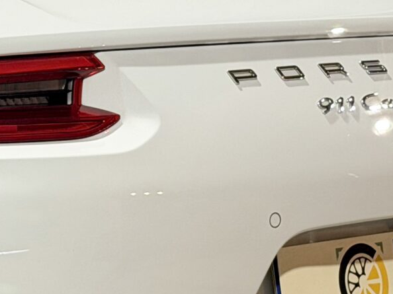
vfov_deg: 7.2
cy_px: 116
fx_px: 2349
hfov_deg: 9.4
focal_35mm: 207
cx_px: -100
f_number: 1.78
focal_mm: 6.76
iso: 160
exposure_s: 1/50
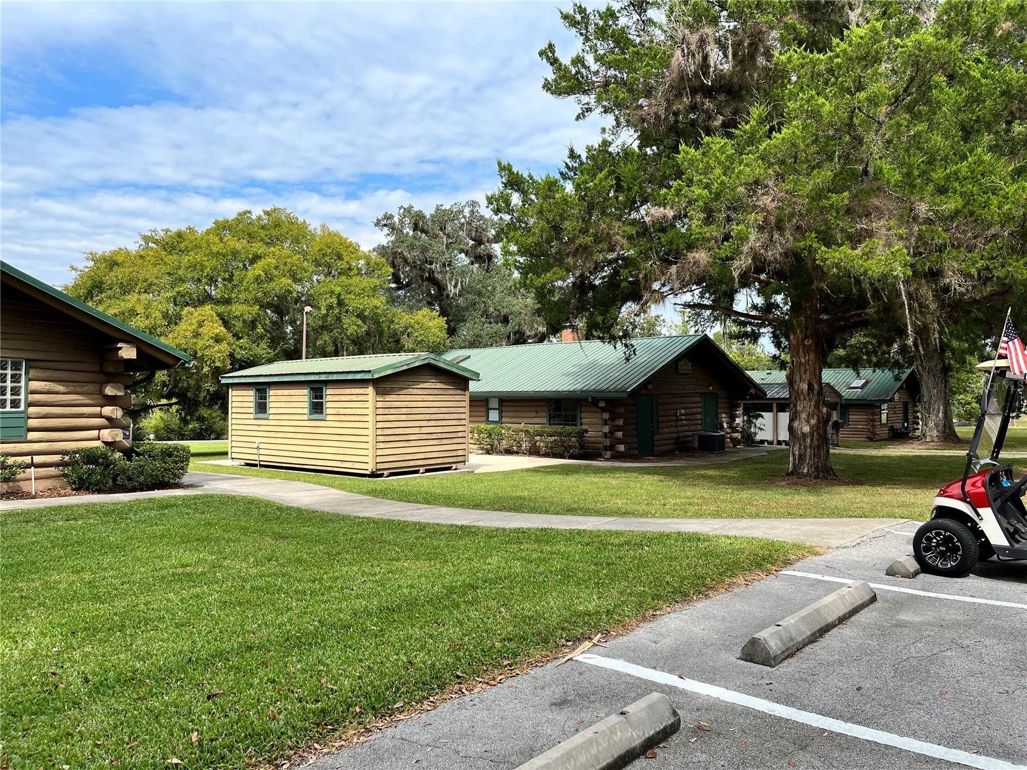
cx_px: 514
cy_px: 385
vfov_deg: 53.1
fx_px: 771
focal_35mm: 26
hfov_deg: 67.3
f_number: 1.6
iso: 50
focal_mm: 5.1
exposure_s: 1/2632
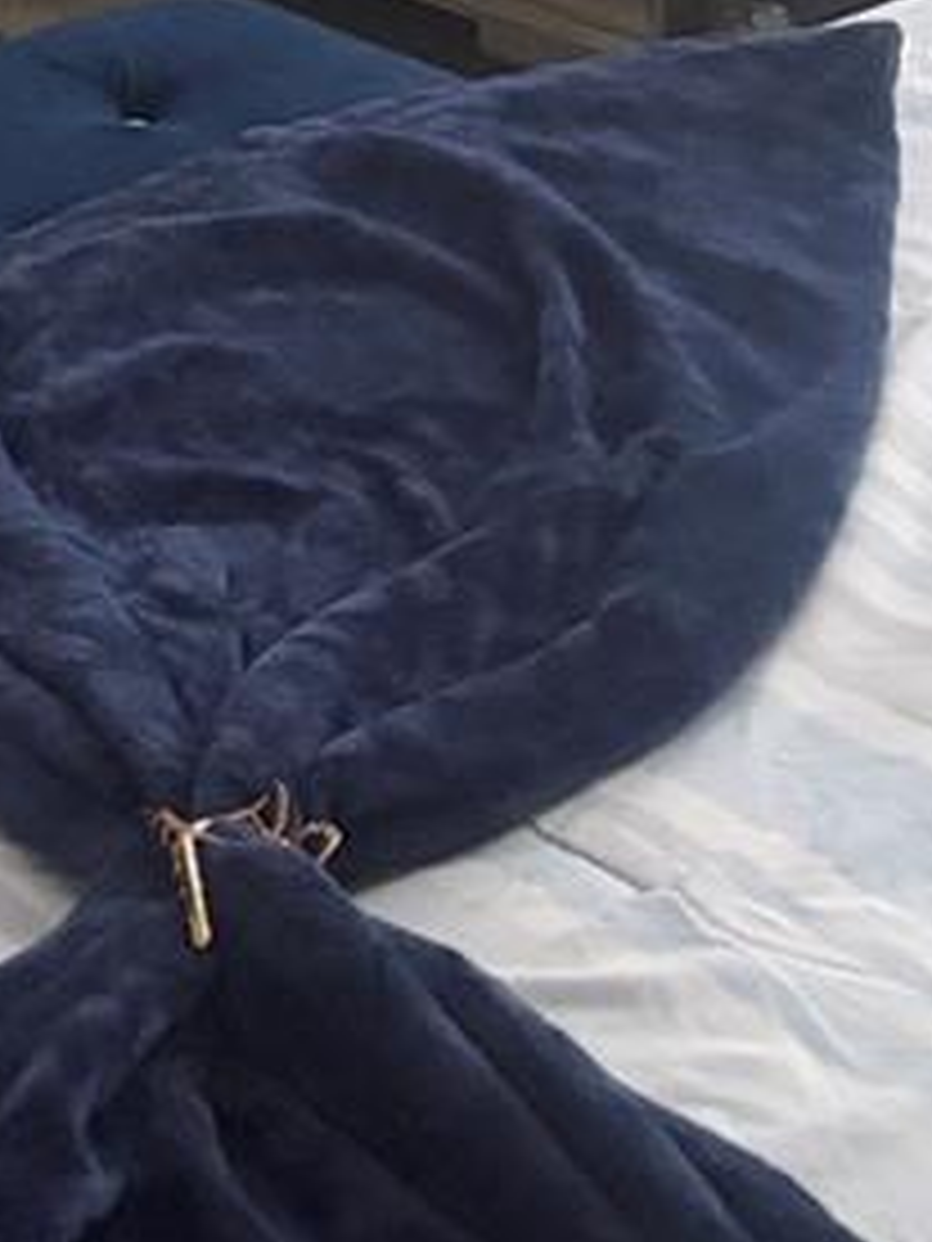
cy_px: -842
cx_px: -608
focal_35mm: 113
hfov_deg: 12.3
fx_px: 4057
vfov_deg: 15.5
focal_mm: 5.96
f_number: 1.6
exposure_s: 1/40
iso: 500
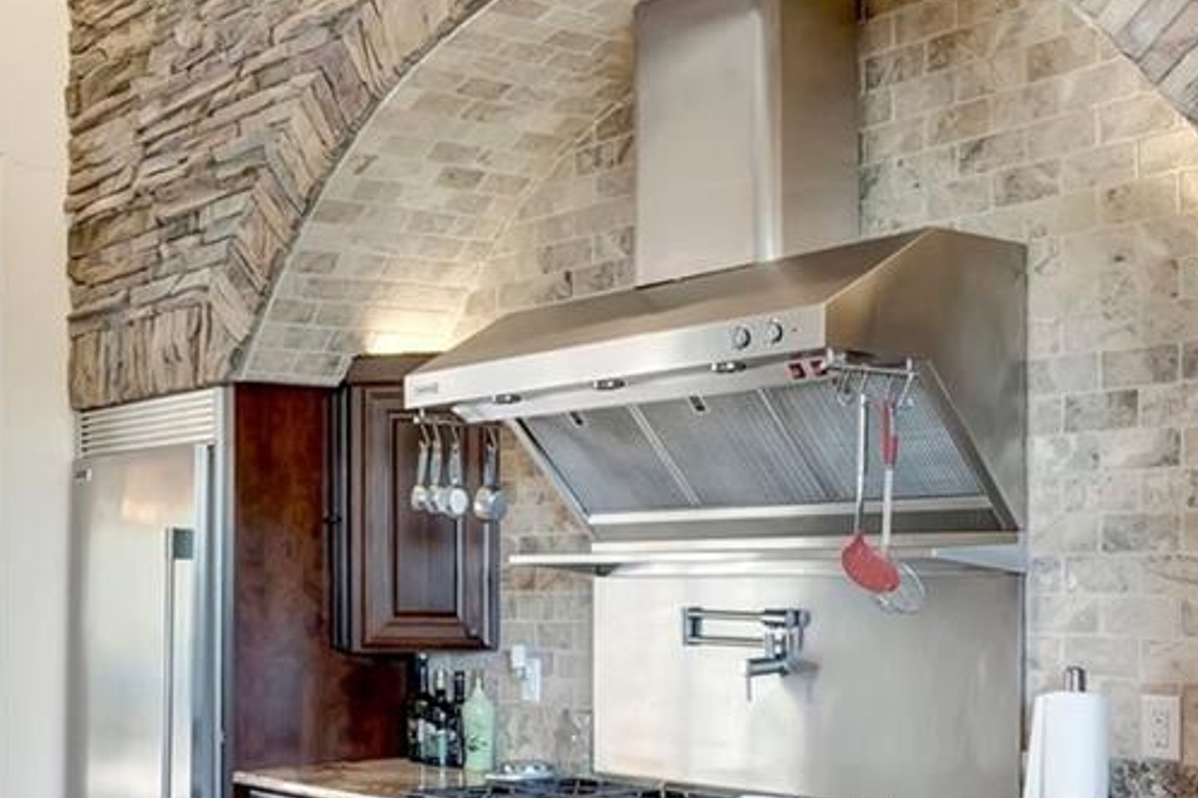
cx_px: 361
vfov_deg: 29.3
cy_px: 613
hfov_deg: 42.8
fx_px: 1497
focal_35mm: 45
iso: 250
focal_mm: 14
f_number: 9
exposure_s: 1/1.67
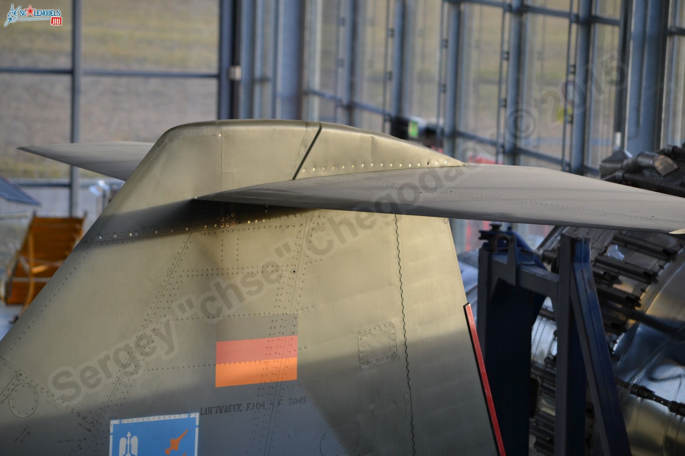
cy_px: 228
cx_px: 342
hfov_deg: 10.2
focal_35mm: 202
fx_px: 3853
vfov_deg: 6.8
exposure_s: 1/160
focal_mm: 135
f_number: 4.8
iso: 400
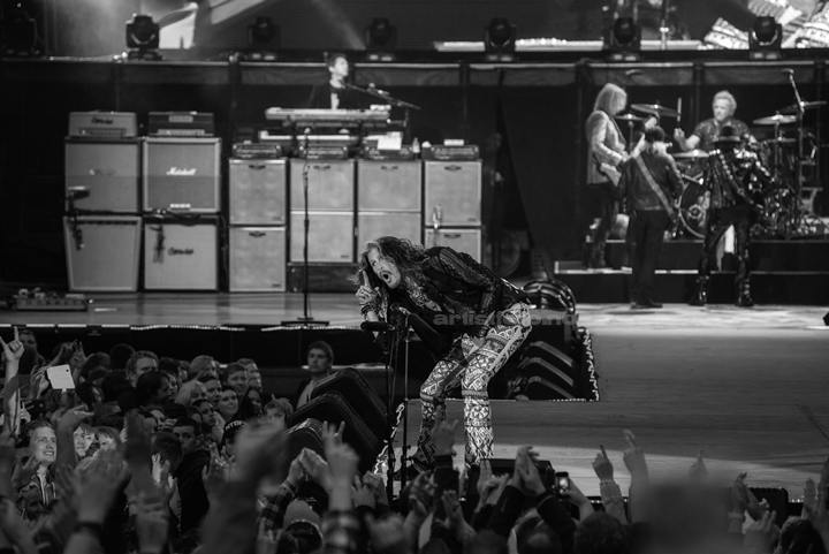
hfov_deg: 10.3
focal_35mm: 200
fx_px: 4608
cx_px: 414
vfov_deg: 6.9
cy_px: 277
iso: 1000
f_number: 5.6
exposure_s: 1/400
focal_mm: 200
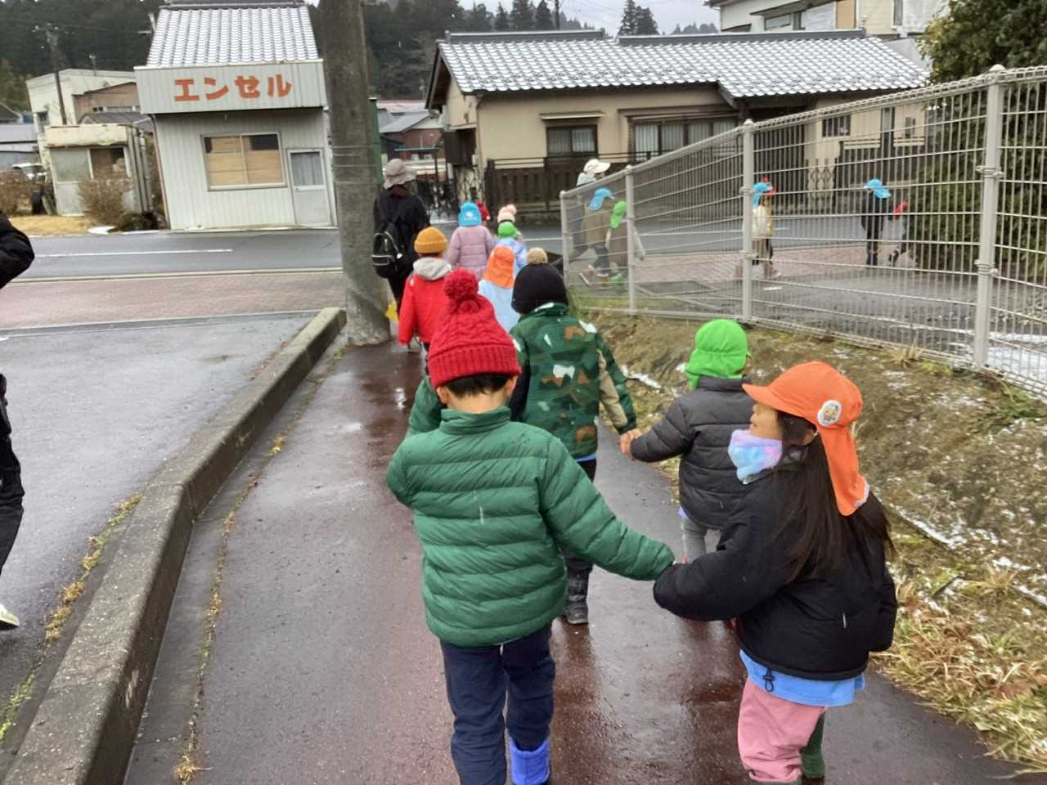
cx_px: 524
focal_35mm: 31
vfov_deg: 45.4
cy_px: 392
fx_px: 938
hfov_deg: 58.4
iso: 40
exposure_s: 1/120
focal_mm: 3.3
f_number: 2.4
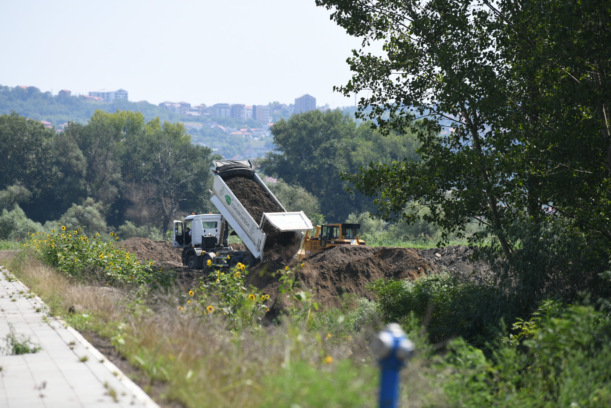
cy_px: 204
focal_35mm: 200
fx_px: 3394
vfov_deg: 6.9
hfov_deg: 10.3
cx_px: 306
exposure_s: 1/4000
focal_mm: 200
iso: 500
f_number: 4
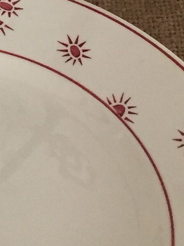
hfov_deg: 8.9
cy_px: -136
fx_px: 1113
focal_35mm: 157
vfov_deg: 12.0
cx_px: -177
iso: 200
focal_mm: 4.15
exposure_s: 1/33
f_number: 2.2
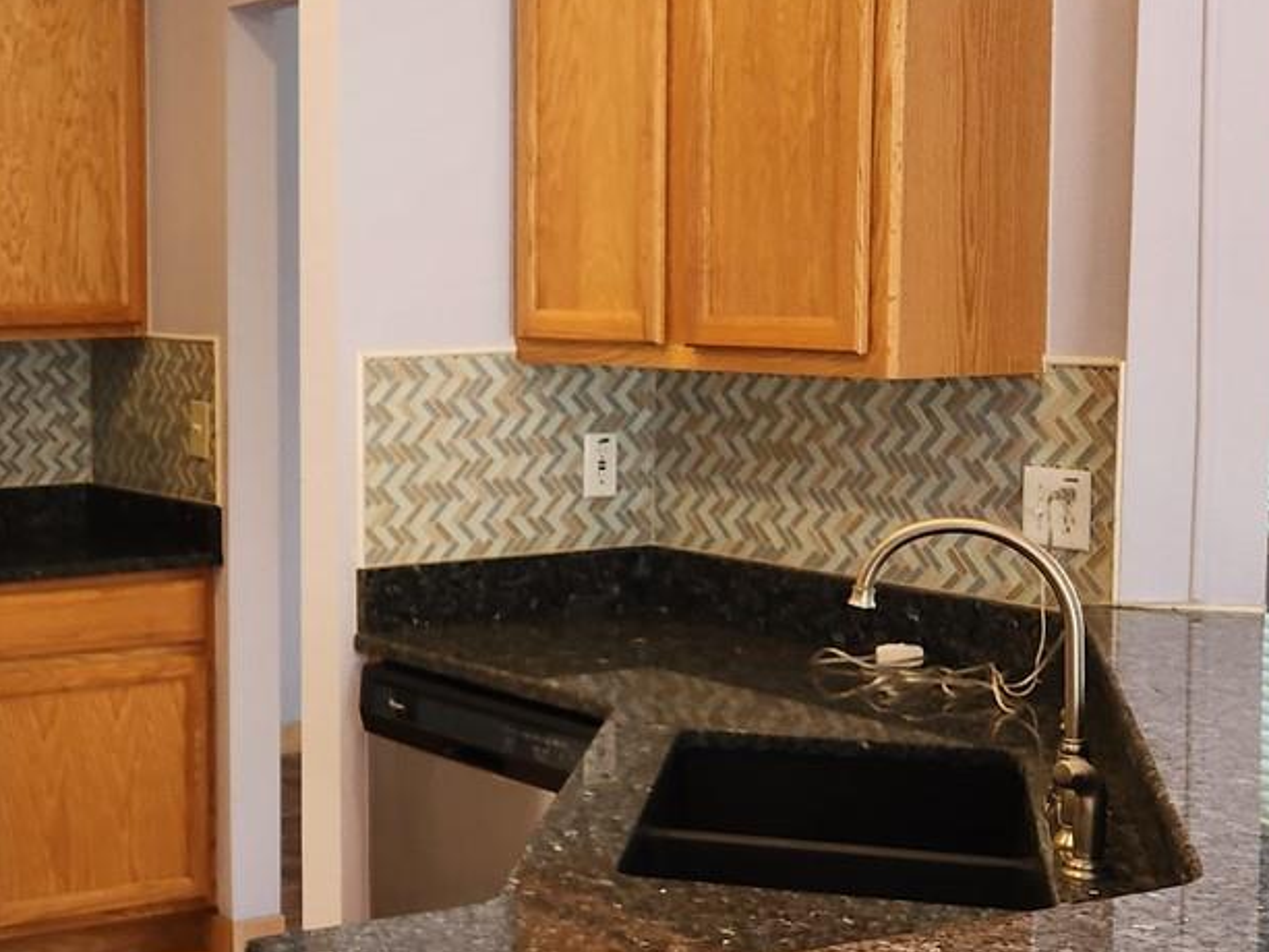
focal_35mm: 60
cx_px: 62
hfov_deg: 30.4
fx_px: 2200
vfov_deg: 24.4
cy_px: 422
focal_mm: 5.4
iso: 200
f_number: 1.8
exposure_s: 1/120
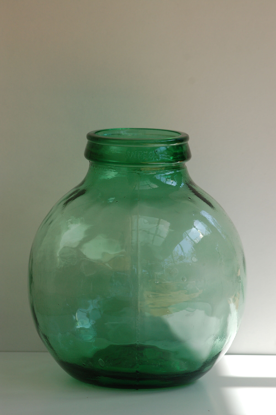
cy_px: 208
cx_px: 138
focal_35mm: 165
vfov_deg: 12.5
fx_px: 1901
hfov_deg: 8.3
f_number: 5.6
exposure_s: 1/500
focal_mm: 110
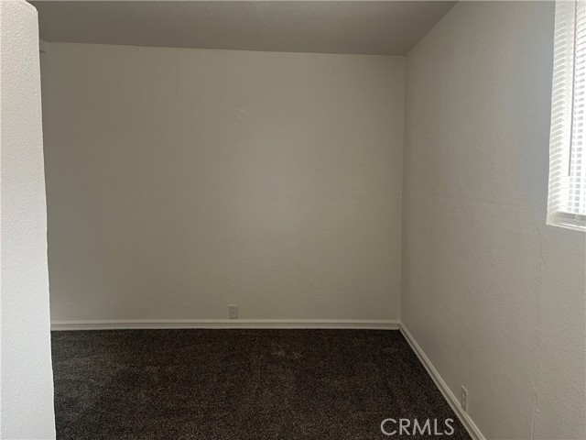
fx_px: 440
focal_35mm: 26
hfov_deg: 67.3
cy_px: 220
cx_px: 293
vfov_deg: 53.1
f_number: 1.6
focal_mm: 5.1
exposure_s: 1/60
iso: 80
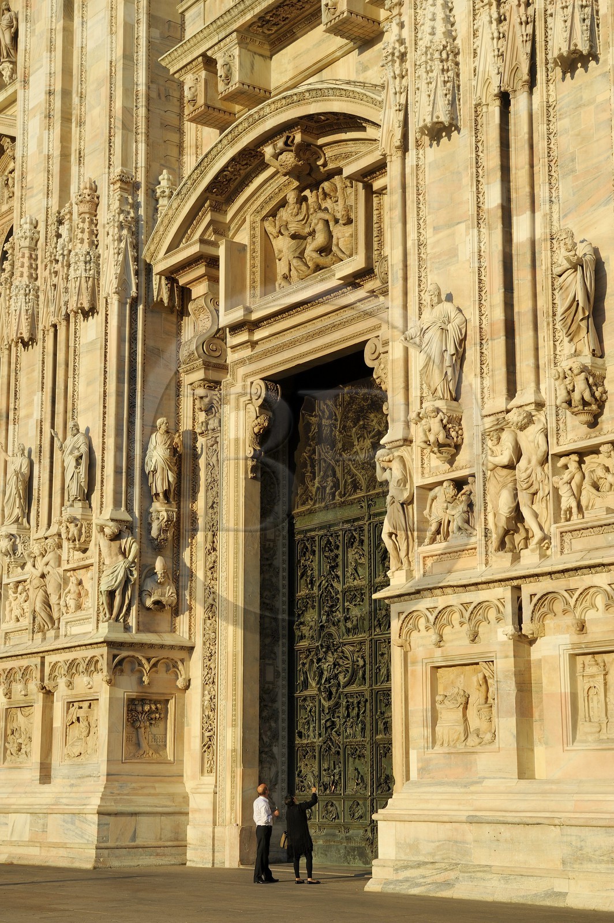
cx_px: 307
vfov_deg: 33.4
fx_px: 1538
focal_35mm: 60
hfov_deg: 22.6
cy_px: 462
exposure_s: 1/200
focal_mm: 60
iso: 200
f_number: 13
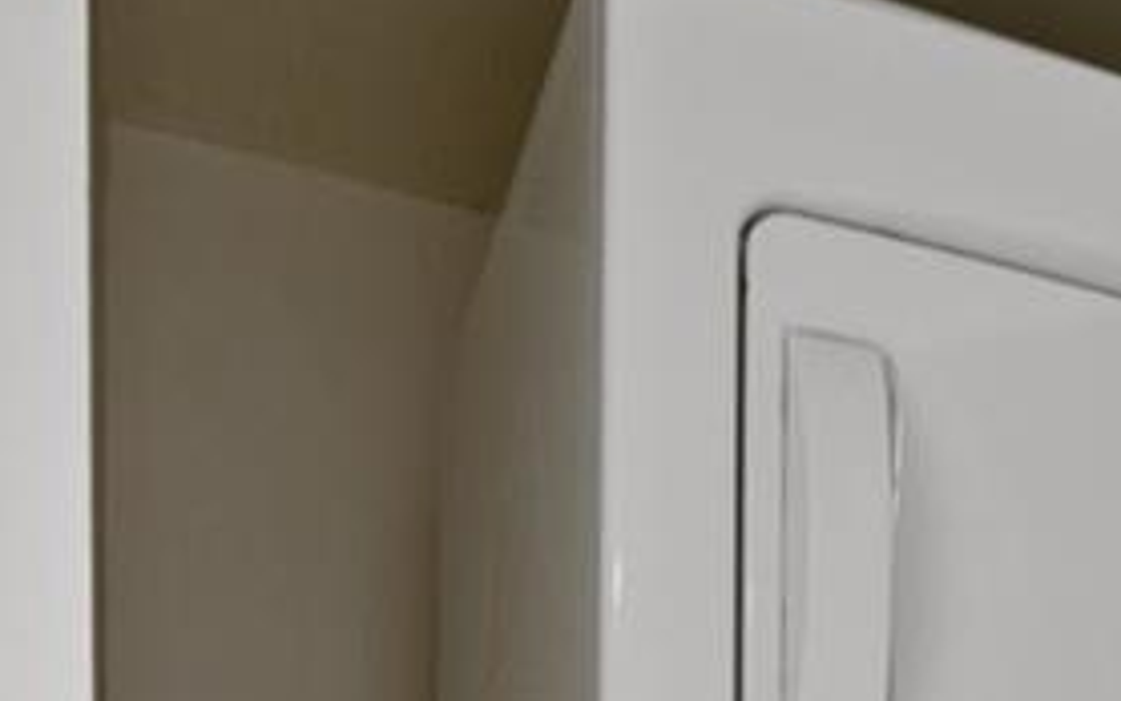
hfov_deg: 20.7
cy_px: 1706
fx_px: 2506
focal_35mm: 82
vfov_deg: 12.4
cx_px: 1770
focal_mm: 14
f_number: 8
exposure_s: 1/2.5
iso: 200
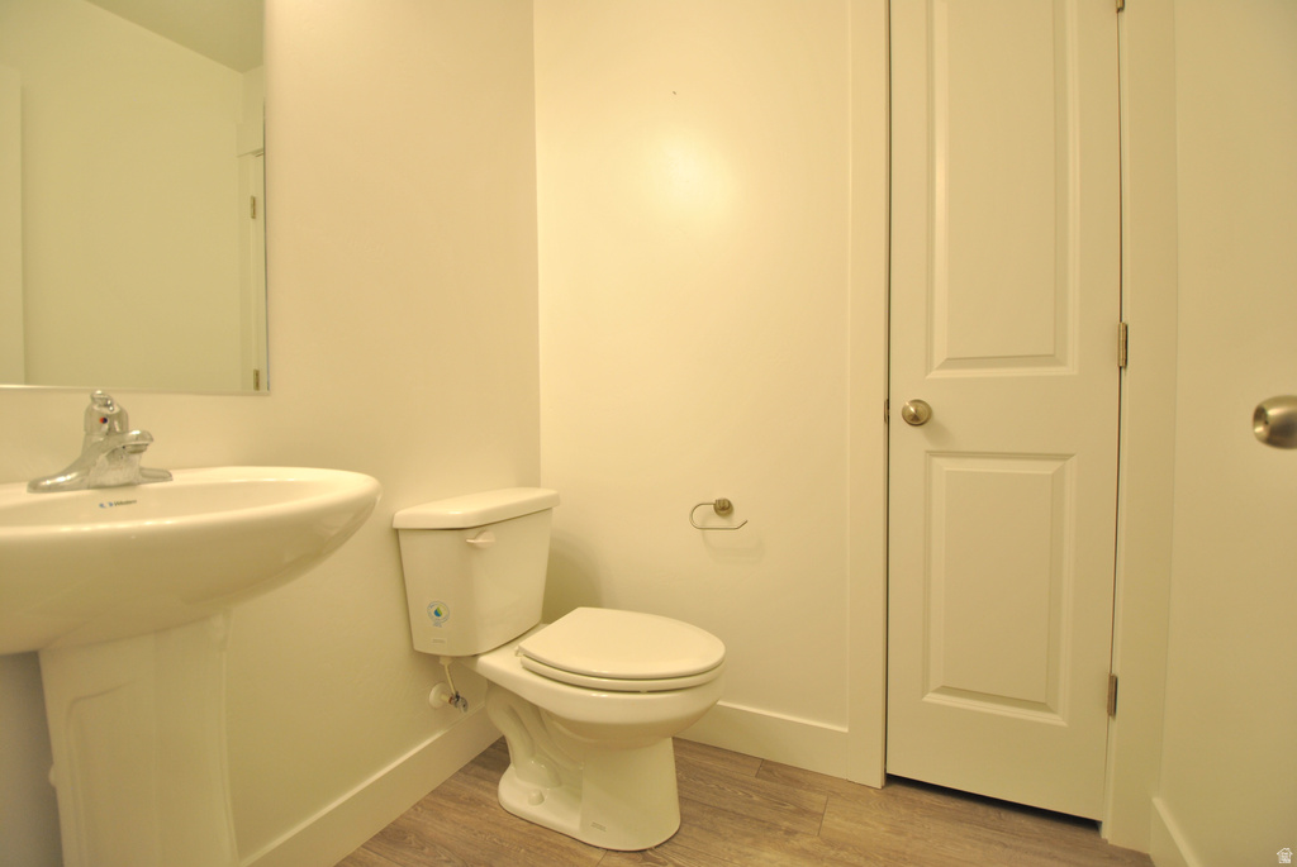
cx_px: 648
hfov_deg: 100.3
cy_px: 434
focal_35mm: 15
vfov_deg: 77.5
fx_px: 541
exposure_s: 1/40
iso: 200
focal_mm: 10
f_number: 3.5
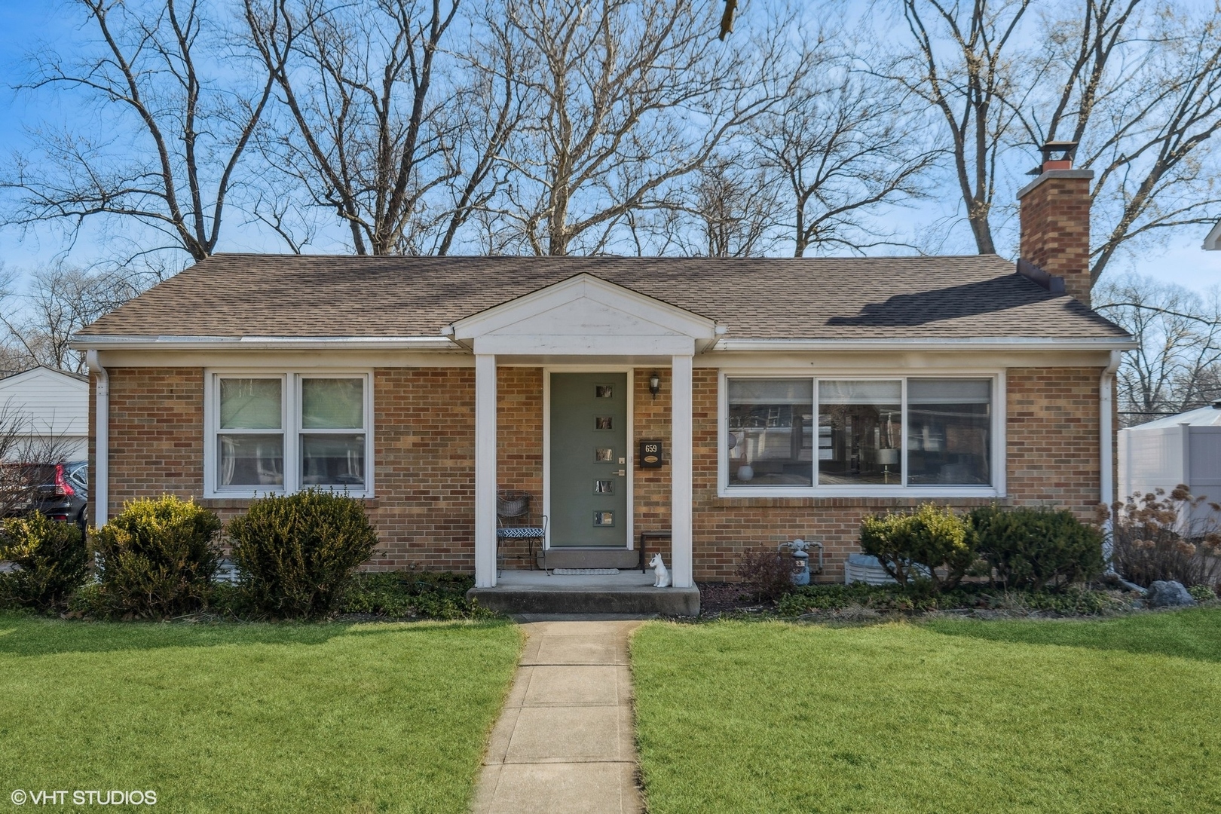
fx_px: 1119
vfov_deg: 40.0
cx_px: 610
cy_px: 407
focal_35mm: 33
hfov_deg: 57.2
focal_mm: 22
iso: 200
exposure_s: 1/500
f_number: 9
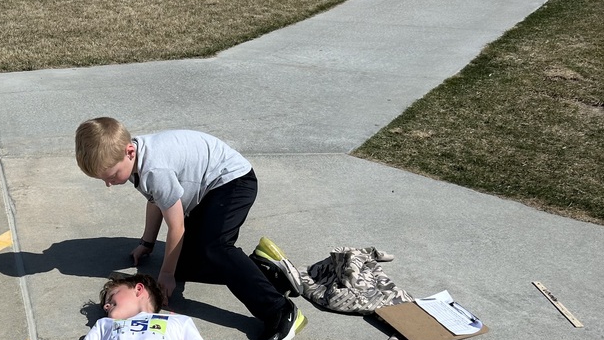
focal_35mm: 48
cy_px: 303
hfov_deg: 40.7
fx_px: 769
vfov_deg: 24.3
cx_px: 104
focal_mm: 5.7
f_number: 1.5
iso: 50
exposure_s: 1/11364
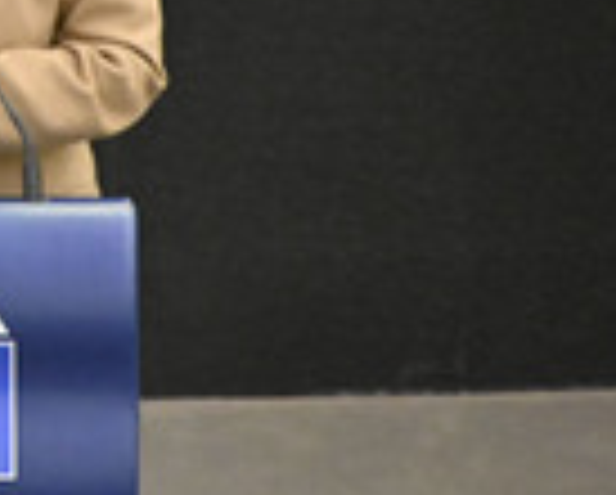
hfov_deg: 1.3
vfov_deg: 1.0
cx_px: -225
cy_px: 135
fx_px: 28043
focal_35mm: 1536
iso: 6400
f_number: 6.3
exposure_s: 1/400
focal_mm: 500
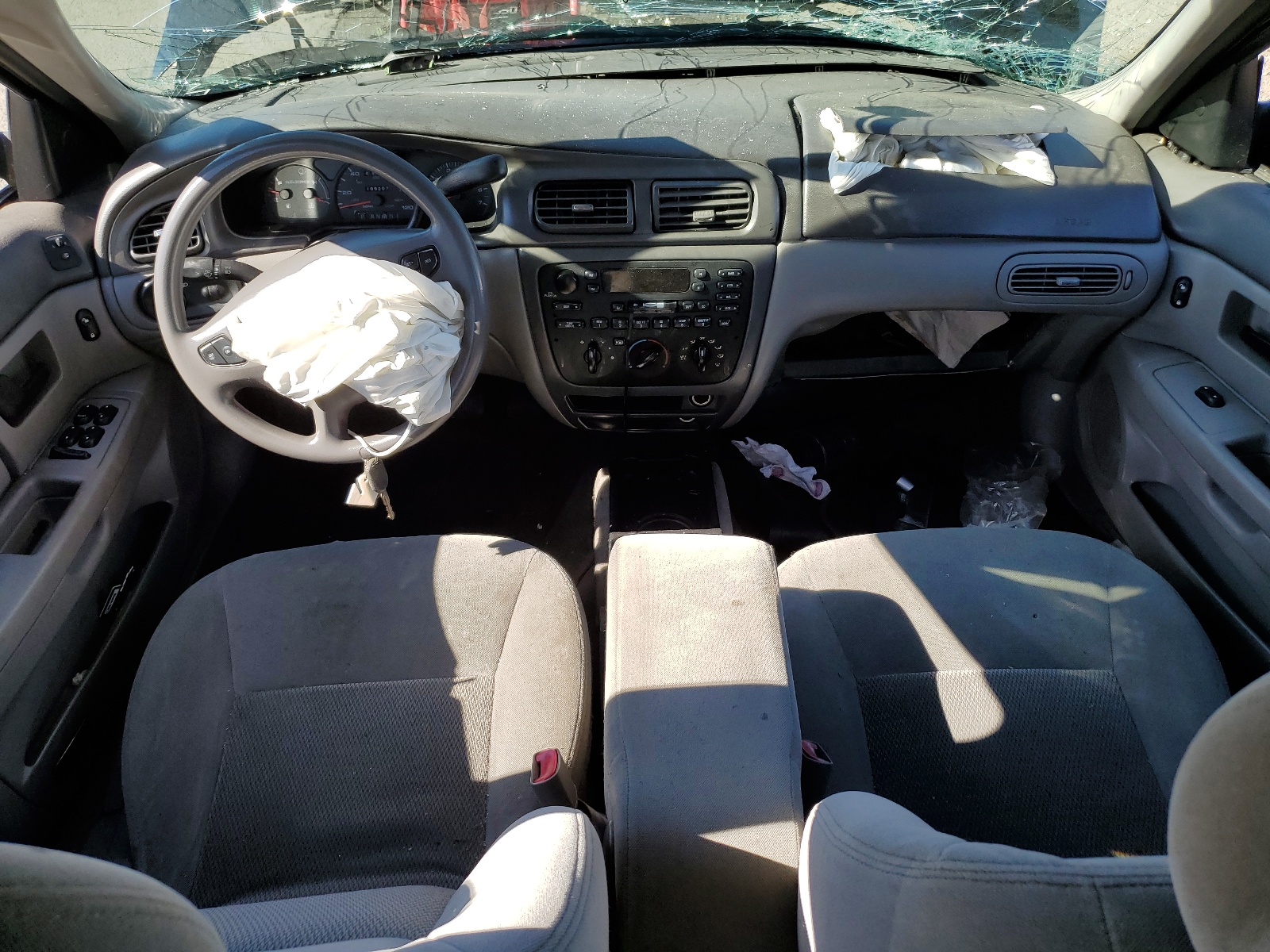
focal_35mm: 26
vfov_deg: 53.1
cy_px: 476
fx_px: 954
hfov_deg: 67.3
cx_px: 635
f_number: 1.5
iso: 50
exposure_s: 1/833
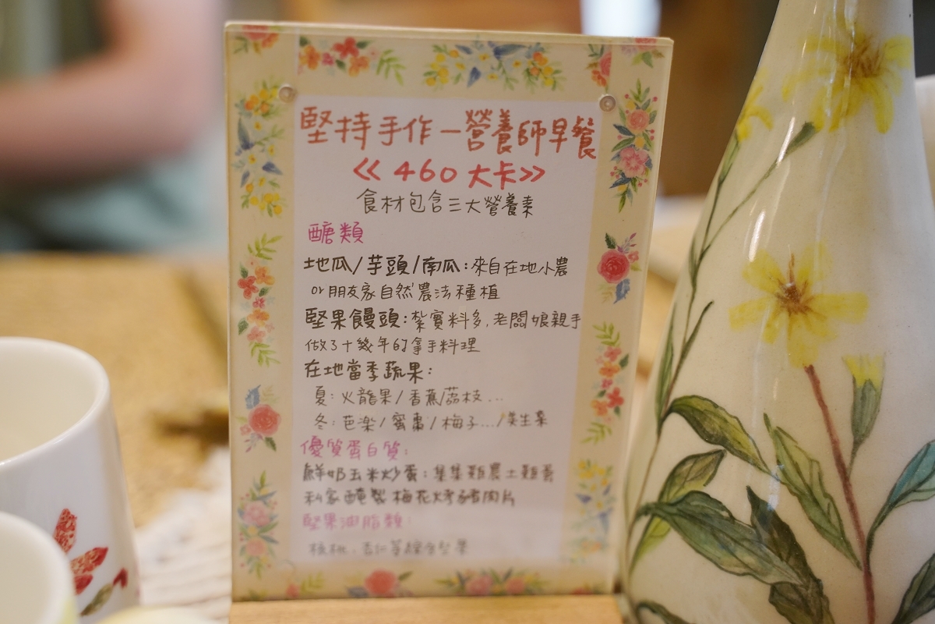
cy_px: 312
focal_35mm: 47
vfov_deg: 28.6
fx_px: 1221
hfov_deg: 41.9
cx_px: 468
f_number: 4
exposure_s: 1/60
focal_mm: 47
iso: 1600
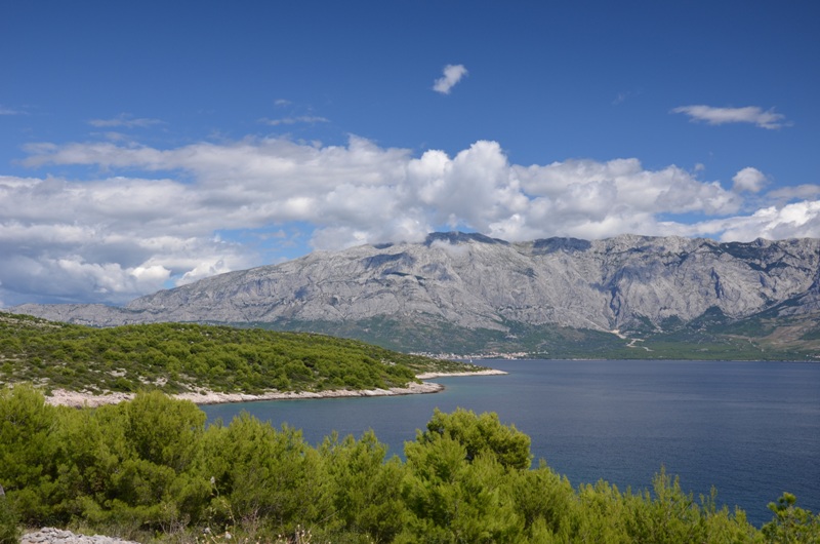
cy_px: 272
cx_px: 410
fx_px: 852
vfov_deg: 35.3
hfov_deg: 51.4
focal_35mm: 38
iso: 160
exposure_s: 1/250
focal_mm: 25
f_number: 8
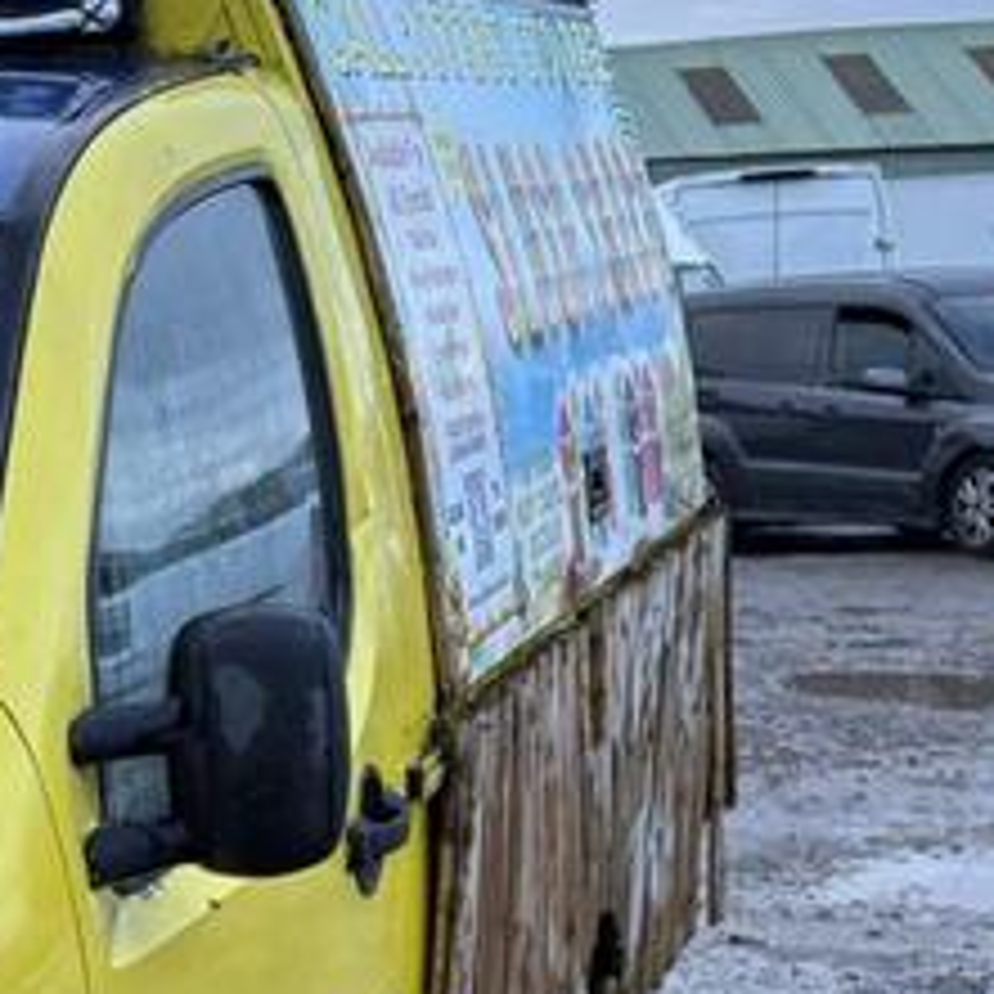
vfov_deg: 18.3
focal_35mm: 93
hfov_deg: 16.0
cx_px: -751
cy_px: 972
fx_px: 3021
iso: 50
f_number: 1.6
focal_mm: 5.96
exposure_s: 1/122
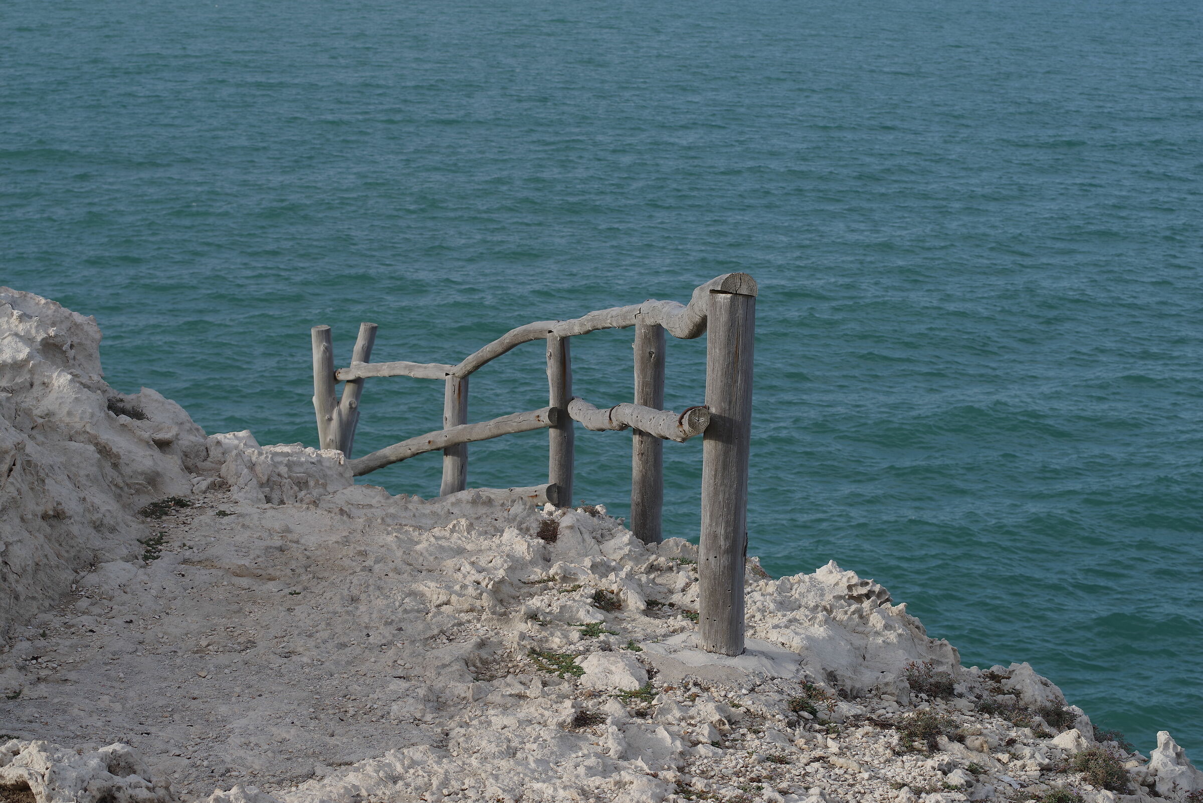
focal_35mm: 70
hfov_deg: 28.8
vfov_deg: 19.5
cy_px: 402
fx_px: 2340
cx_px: 602
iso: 100
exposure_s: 1/100
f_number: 11
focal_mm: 70
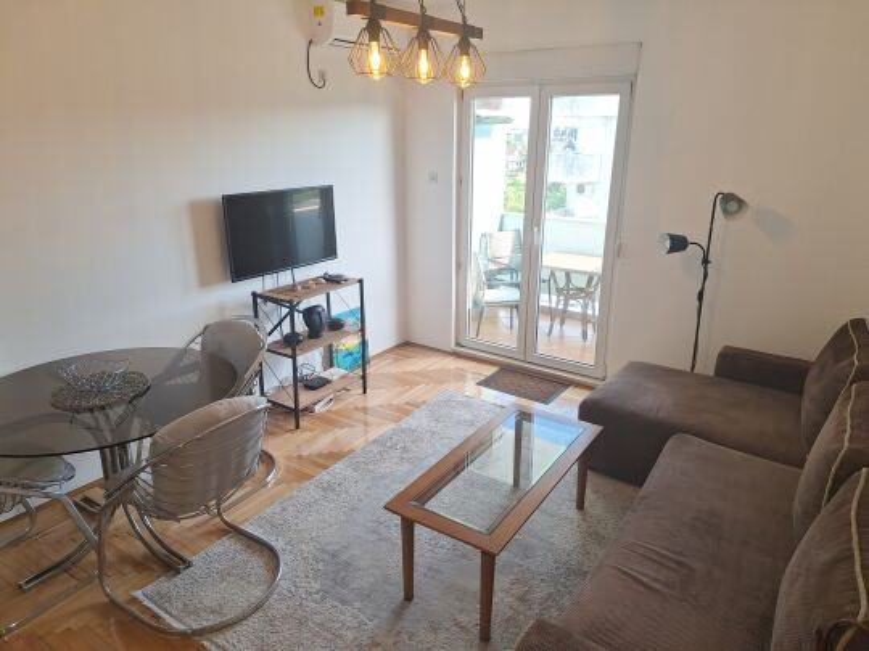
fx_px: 577
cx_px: 434
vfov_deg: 58.9
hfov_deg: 73.9
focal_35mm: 23
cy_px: 326
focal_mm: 5.54
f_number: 1.8
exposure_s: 1/156
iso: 25
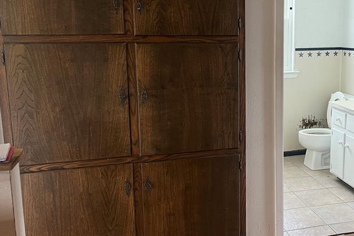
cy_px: 98
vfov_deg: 31.1
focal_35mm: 43
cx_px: 241
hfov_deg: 44.6
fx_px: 423
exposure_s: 1/60
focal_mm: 5.7
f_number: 1.5
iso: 250
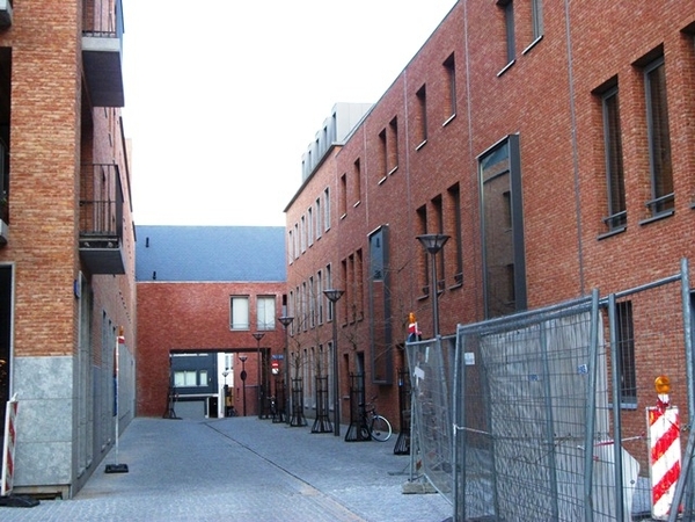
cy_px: 261
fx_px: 1004
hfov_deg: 38.2
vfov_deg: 29.1
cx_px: 348
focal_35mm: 50
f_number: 3.6
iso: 160
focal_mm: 8.8
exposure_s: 1/15
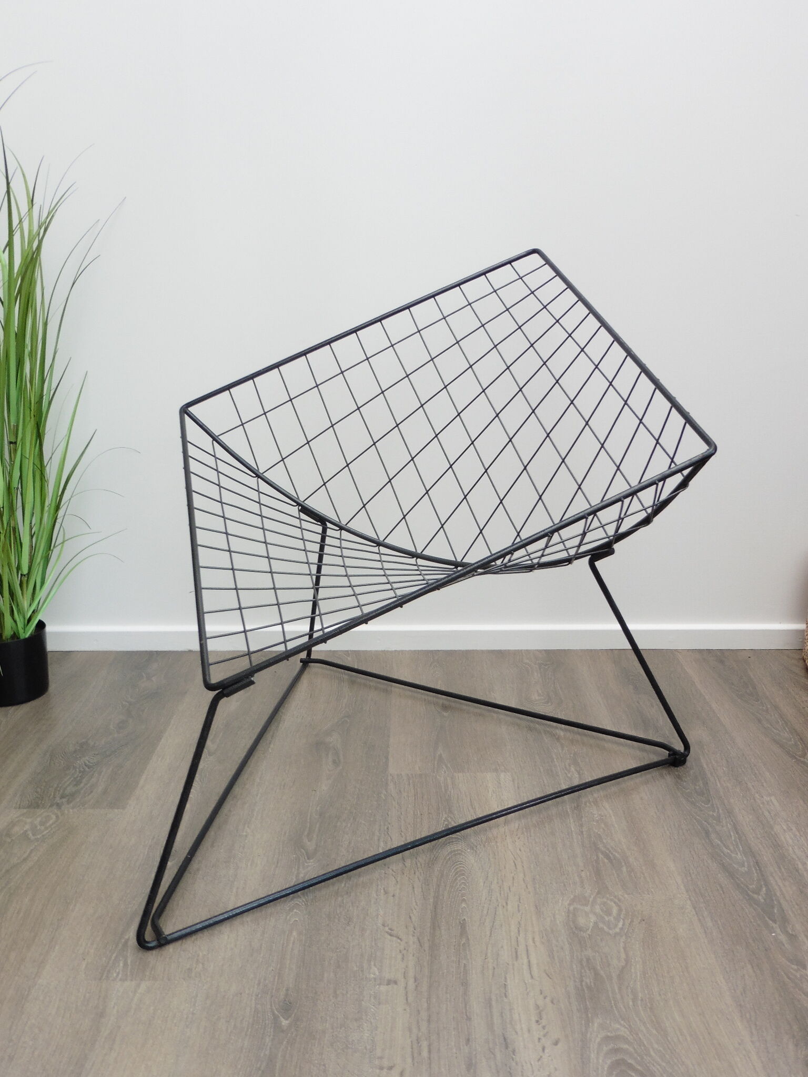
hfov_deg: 46.8
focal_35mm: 30
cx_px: 404
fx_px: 934
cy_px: 538
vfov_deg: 60.0
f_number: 3.6
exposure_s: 1/100
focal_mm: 5.4
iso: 100
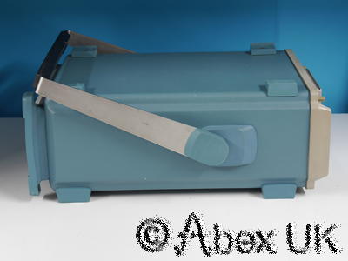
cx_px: 174
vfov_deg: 18.4
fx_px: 804
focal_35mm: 80
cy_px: 130
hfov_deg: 24.4
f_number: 8
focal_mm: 40
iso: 200
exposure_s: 1/2
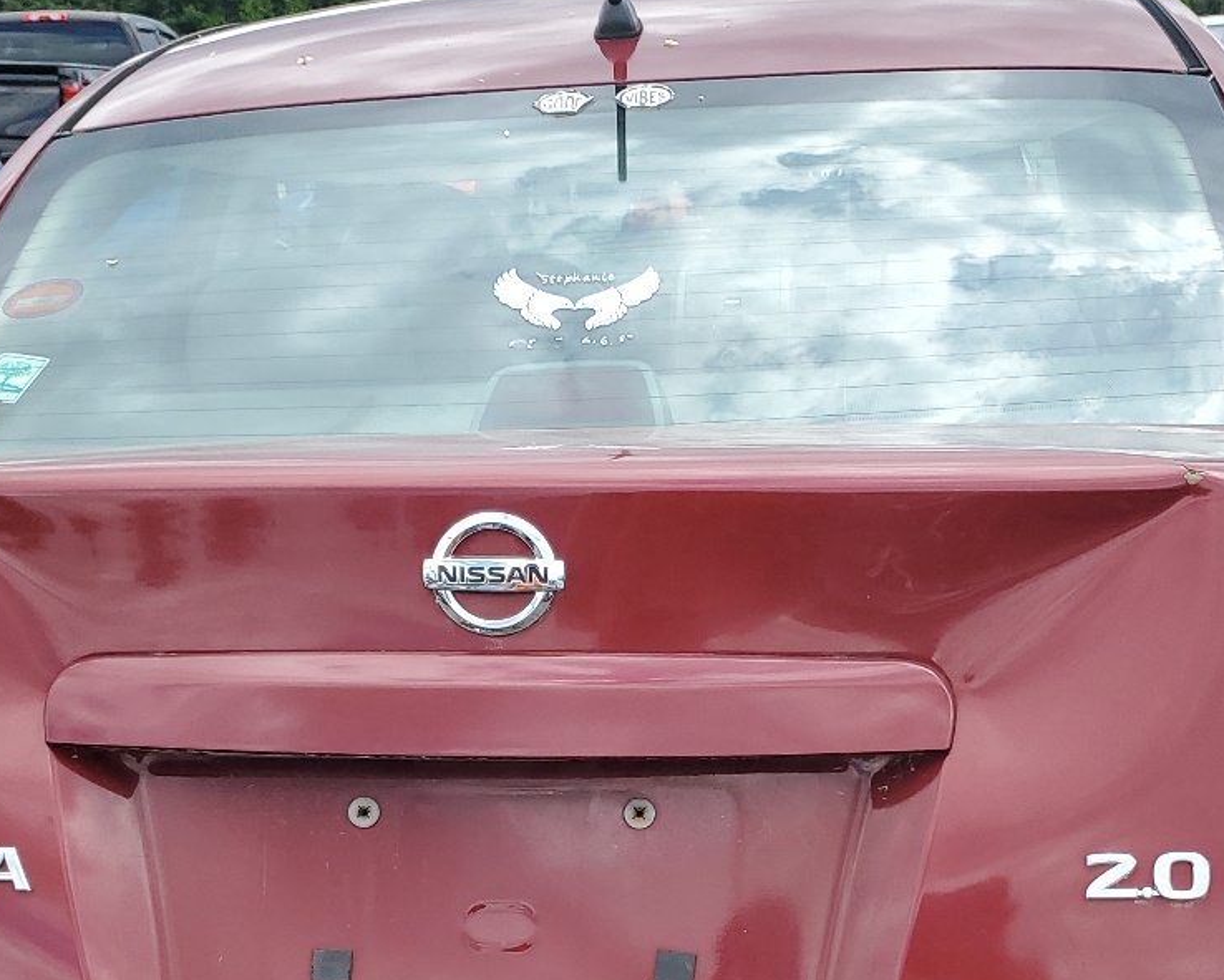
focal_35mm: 55
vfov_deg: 26.6
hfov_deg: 34.1
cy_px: 895
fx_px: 1993
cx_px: 668
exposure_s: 1/1111
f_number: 1.5
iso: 50
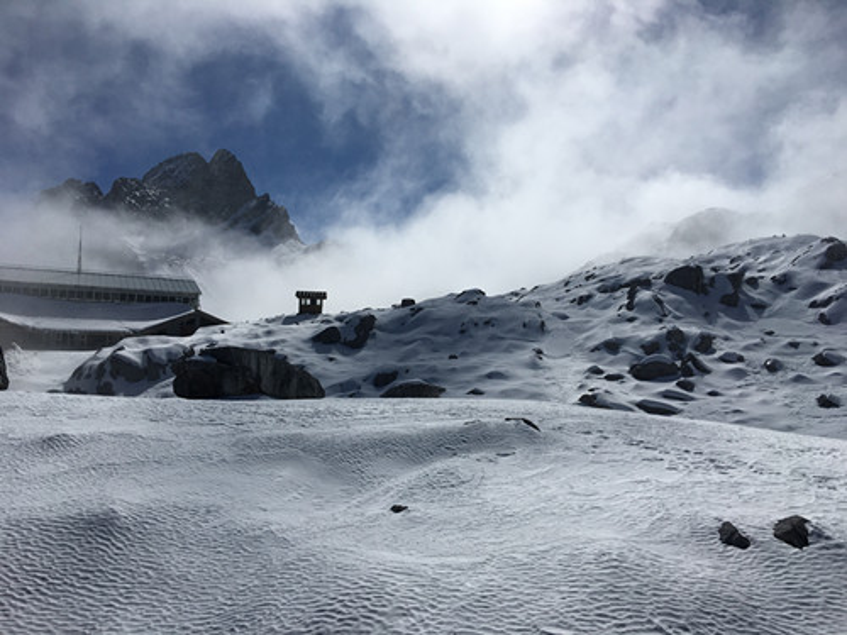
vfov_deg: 48.2
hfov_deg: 61.7
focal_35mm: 29
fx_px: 710
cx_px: 424
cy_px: 318
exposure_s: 1/12821
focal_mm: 4.15
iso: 25
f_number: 2.2
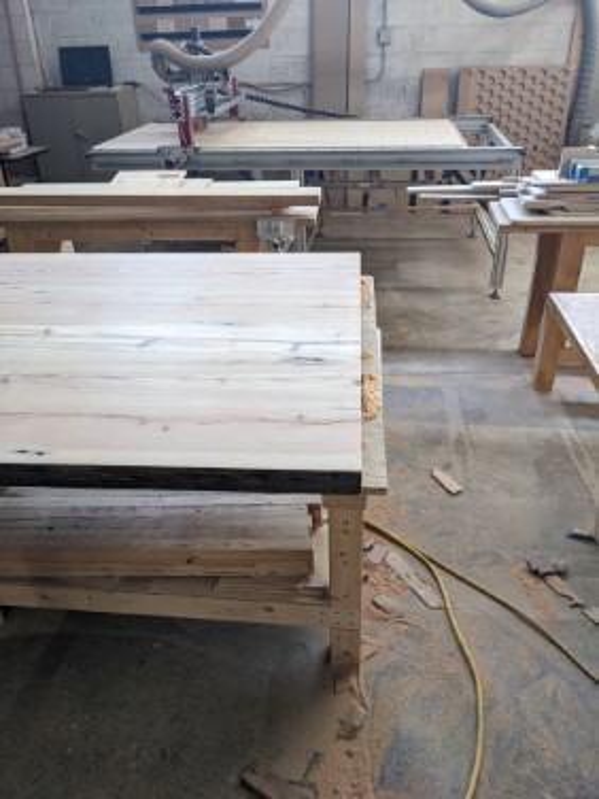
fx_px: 623
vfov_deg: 65.3
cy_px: 400
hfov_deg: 51.4
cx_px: 300
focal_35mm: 27
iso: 68
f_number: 1.73
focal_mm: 4.38
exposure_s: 1/40
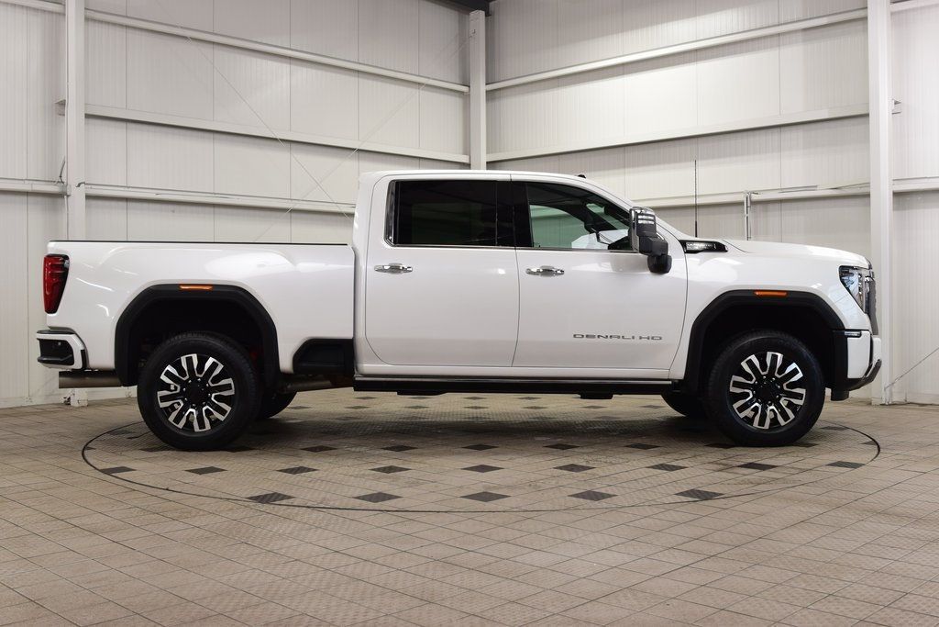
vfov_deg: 36.9
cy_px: 314
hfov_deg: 53.1
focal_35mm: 36
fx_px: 939
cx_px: 470
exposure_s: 1/30
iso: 450
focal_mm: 24
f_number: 7.1
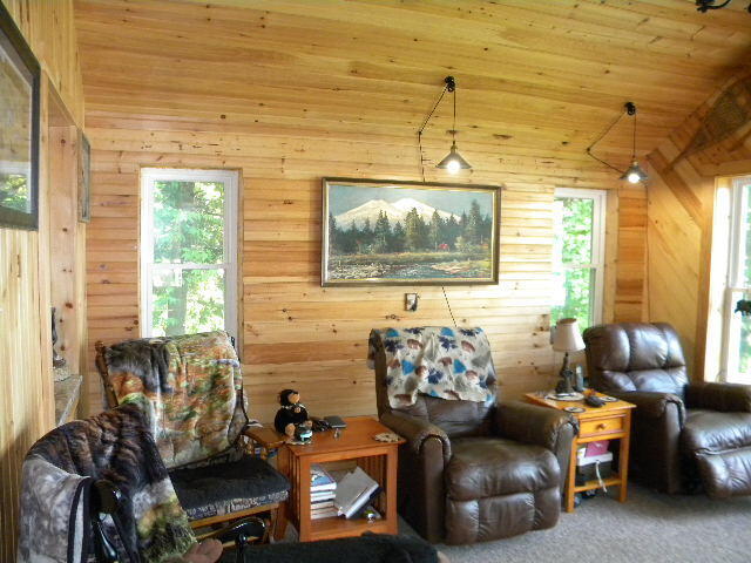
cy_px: 282
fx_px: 607
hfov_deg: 63.4
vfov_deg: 49.7
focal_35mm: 28
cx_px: 376
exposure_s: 1/26
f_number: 3.5
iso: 400
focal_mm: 5
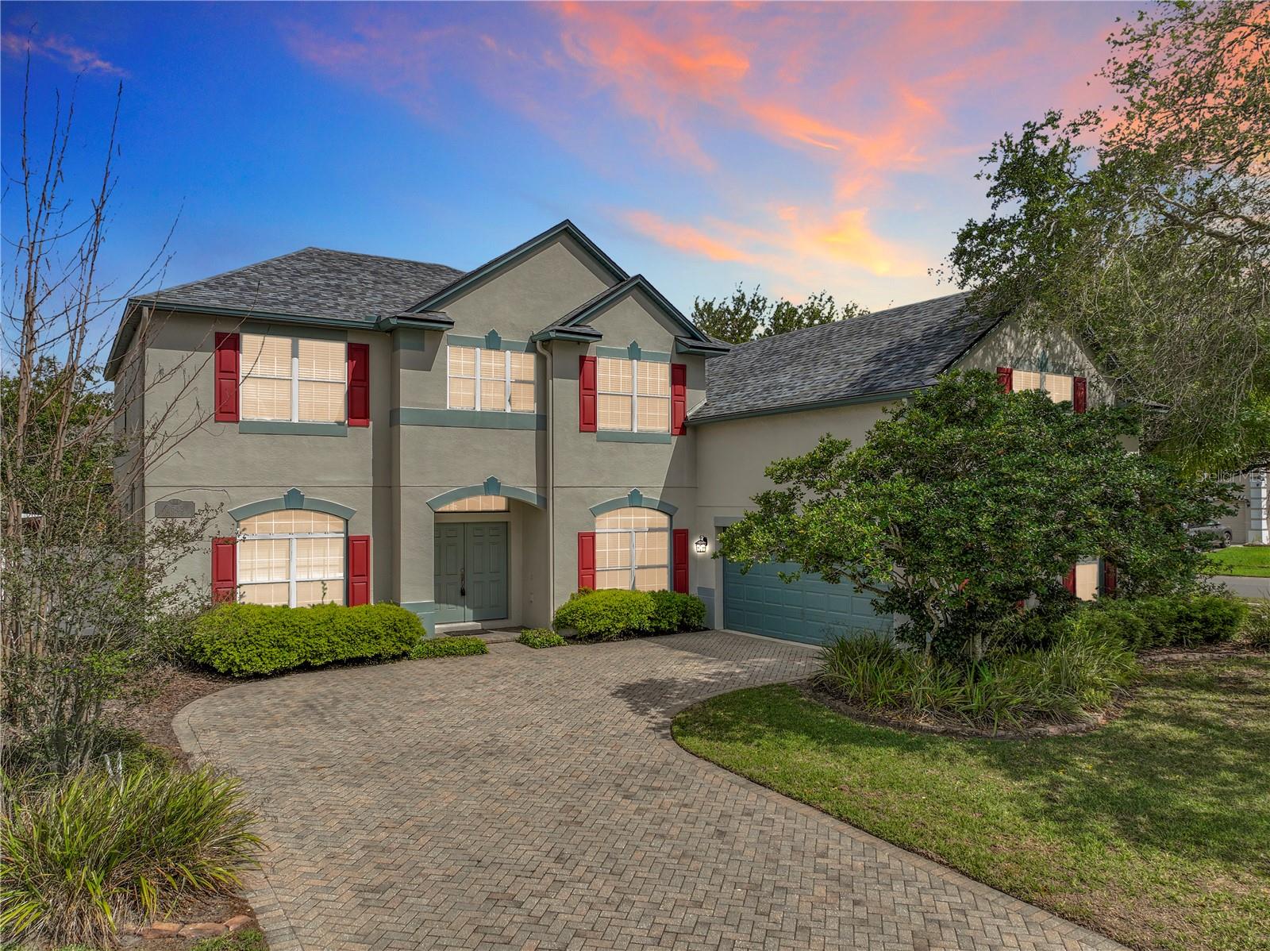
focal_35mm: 24
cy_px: 476
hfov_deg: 71.6
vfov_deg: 56.8
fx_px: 880
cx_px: 635
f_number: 2.8
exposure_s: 1/2000
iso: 100
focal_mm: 12.29
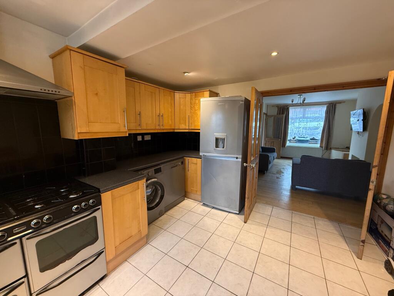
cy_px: 148
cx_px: 197
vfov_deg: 85.7
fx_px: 159
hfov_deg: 102.1
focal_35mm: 14
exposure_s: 1/50
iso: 400
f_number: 2.2
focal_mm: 2.22
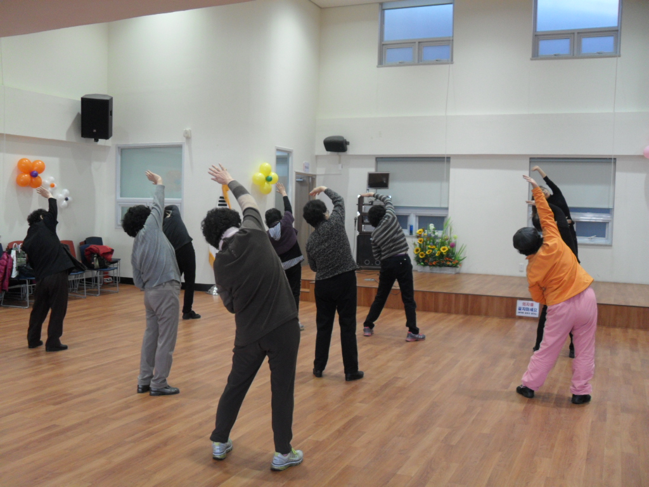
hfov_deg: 52.6
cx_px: 324
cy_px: 244
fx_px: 656
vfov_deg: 40.7
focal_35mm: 35
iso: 120
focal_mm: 6.2
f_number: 2.8
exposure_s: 1/30
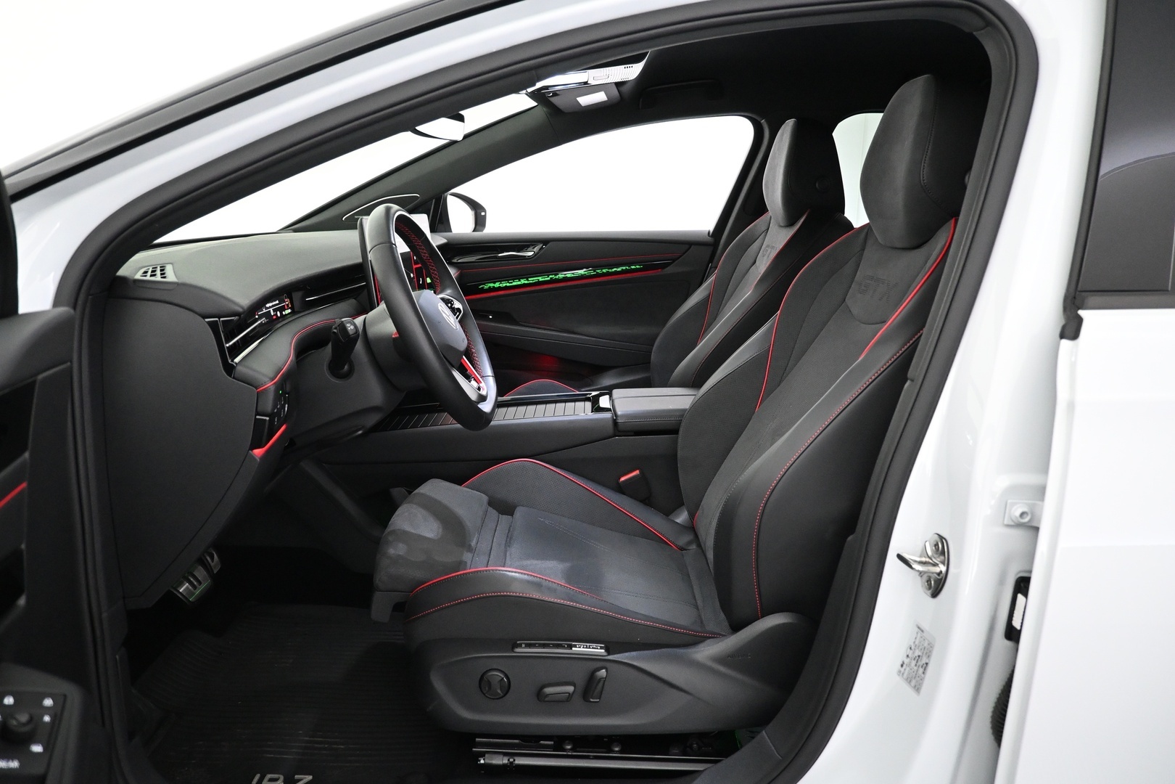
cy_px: 392
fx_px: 783
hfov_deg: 73.7
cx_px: 588
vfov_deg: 53.1
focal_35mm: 24
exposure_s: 1/60
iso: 3600
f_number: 3.5
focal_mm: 16
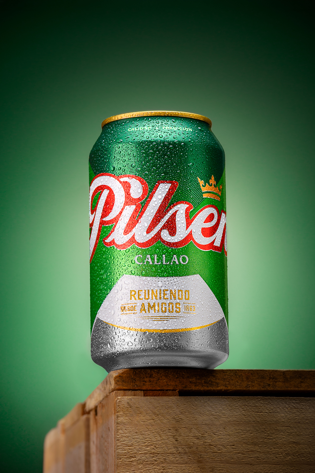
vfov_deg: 12.0
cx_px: 158
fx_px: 2260
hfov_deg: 8.0
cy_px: 236
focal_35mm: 172
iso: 100
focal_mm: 115
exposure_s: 1/200
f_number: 8
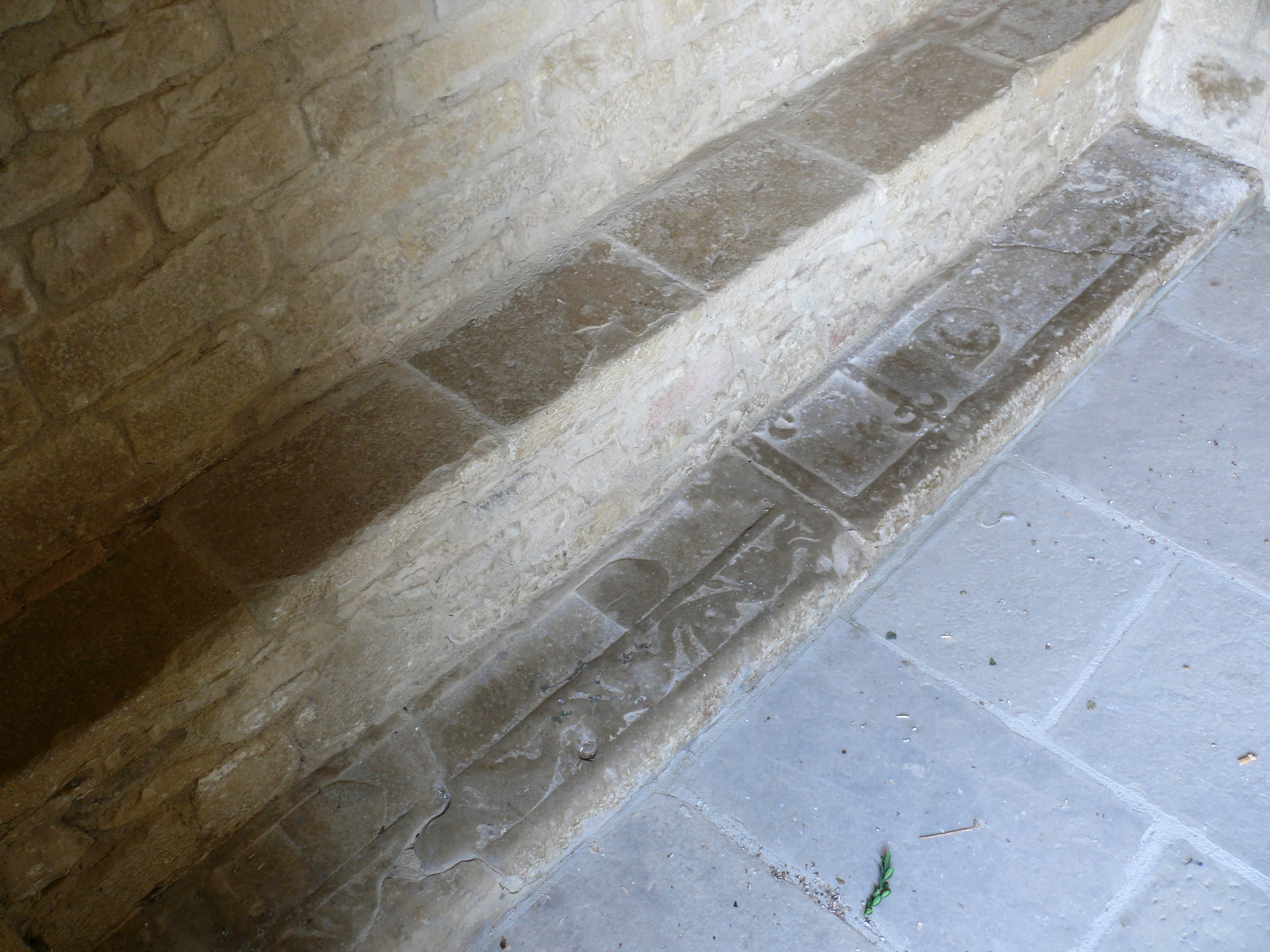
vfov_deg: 40.7
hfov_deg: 52.6
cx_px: 635
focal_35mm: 35
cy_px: 476
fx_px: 1284
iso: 100
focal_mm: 7.4
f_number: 3.2
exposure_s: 1/15
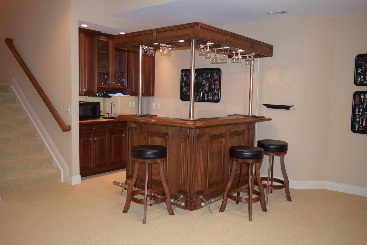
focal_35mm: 32
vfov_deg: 41.8
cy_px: 122
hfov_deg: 59.5
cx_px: 184
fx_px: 321
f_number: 3.8
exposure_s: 1/40
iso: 400
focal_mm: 21
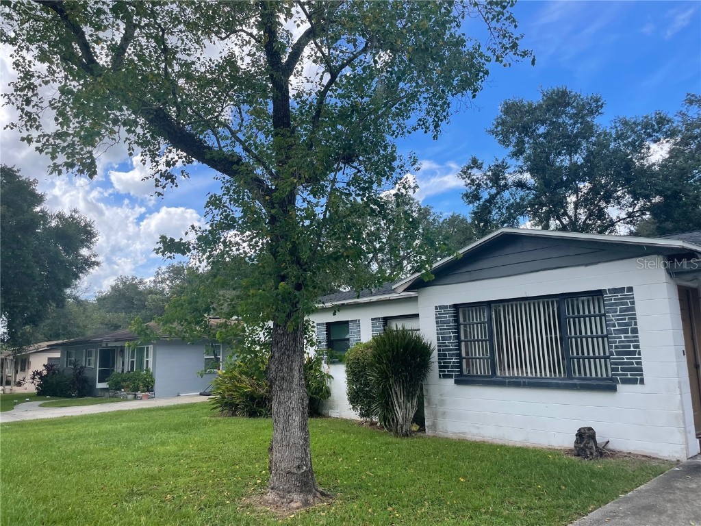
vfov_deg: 53.1
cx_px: 350
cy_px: 263
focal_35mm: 26
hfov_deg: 67.3
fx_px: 527
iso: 32
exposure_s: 1/1531
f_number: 1.6
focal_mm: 4.2
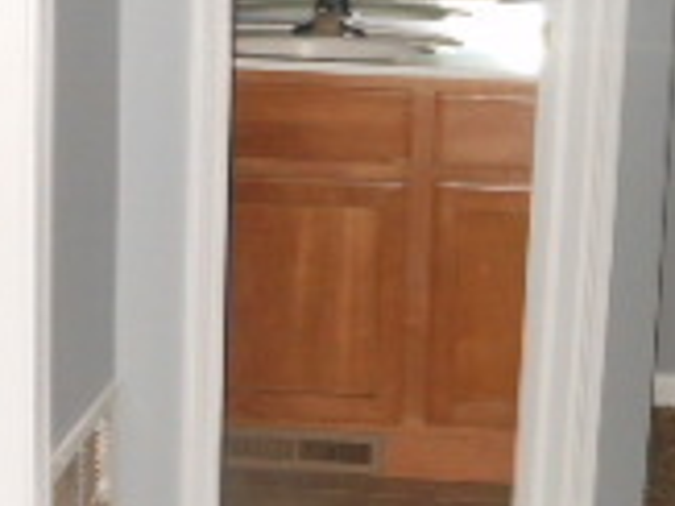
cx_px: 435
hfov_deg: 20.0
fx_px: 1910
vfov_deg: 14.9
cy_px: 54
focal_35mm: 98
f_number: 3.2
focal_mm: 4.5
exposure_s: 1/25
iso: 250
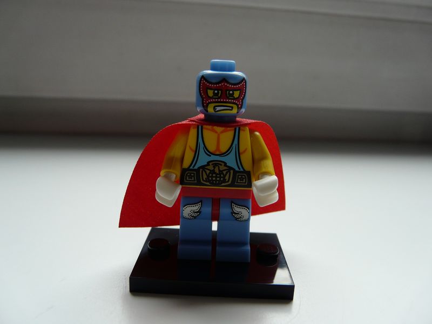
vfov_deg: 49.7
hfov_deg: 63.4
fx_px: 349
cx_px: 216
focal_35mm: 28
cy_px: 162
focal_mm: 4.6
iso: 100
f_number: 2.8
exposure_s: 1/80
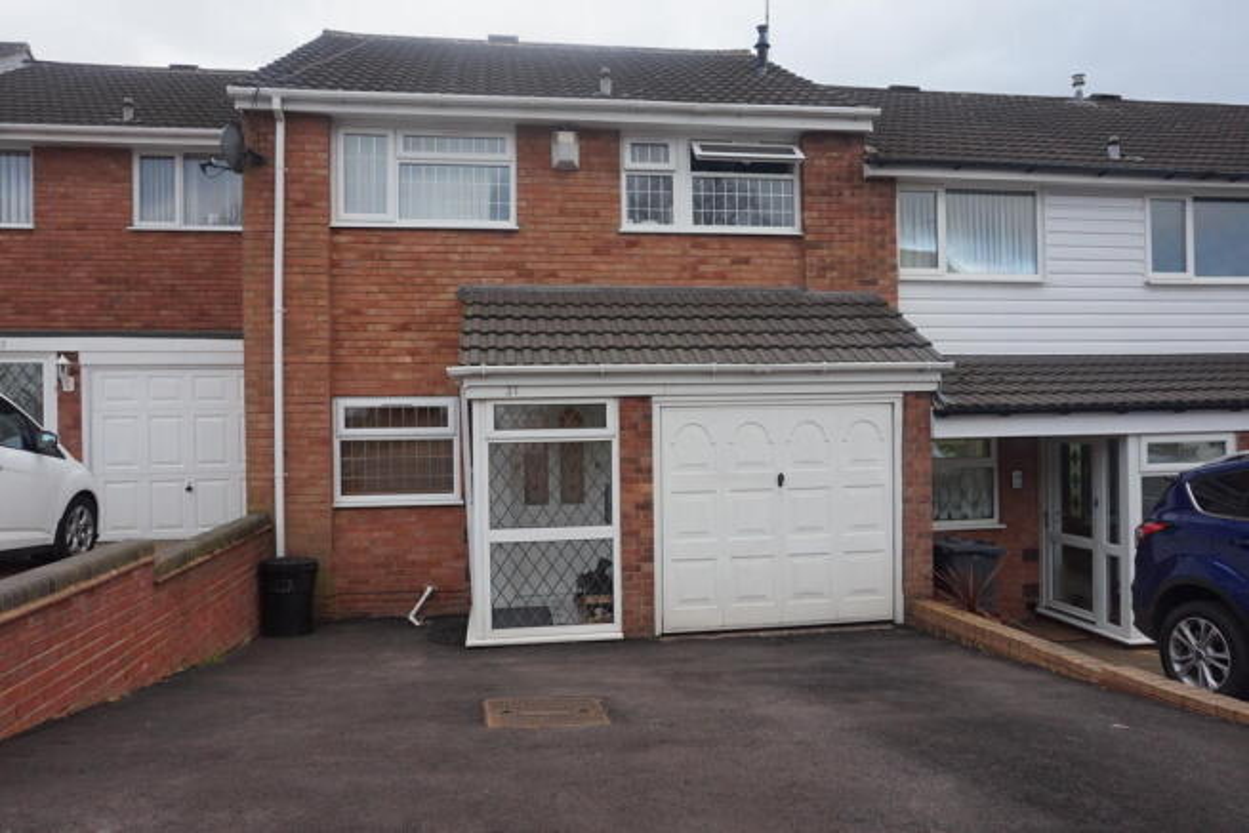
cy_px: 416
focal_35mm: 24
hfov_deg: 73.7
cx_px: 624
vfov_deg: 53.2
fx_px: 833
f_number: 7.1
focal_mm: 16
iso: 1250
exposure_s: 1/200
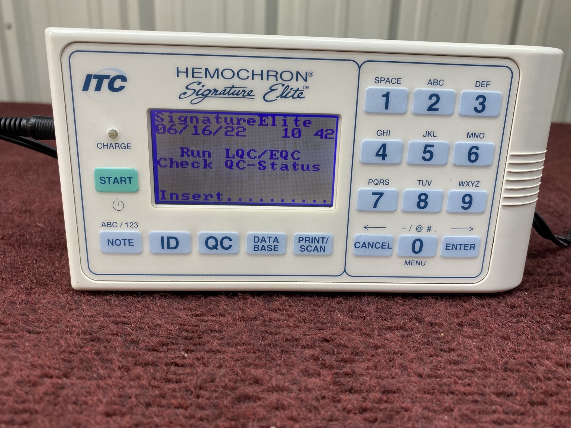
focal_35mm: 26
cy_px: 214
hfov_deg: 67.3
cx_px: 286
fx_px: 429
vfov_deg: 53.1
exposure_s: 1/120
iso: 80
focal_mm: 4.25
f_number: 1.8
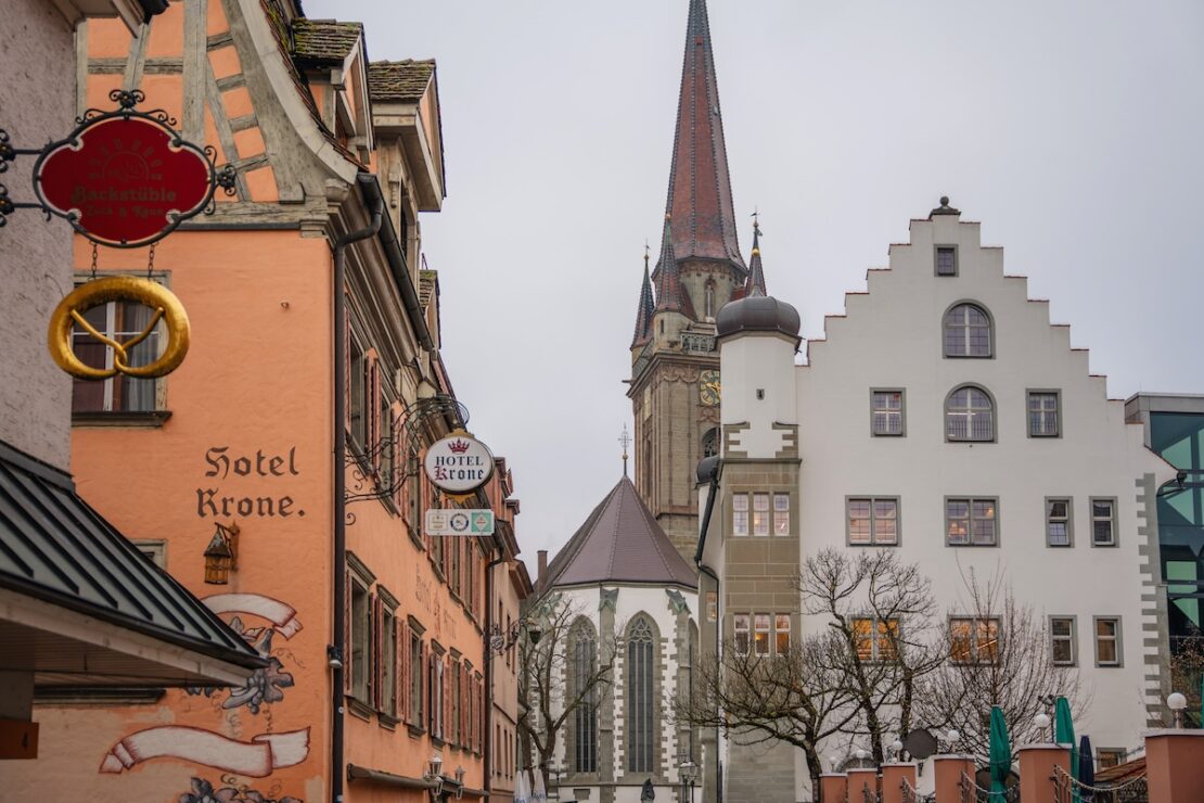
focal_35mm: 40
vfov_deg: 33.4
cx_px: 602
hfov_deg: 48.5
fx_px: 1338
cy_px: 402
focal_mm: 40
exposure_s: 1/320
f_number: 2.8
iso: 100
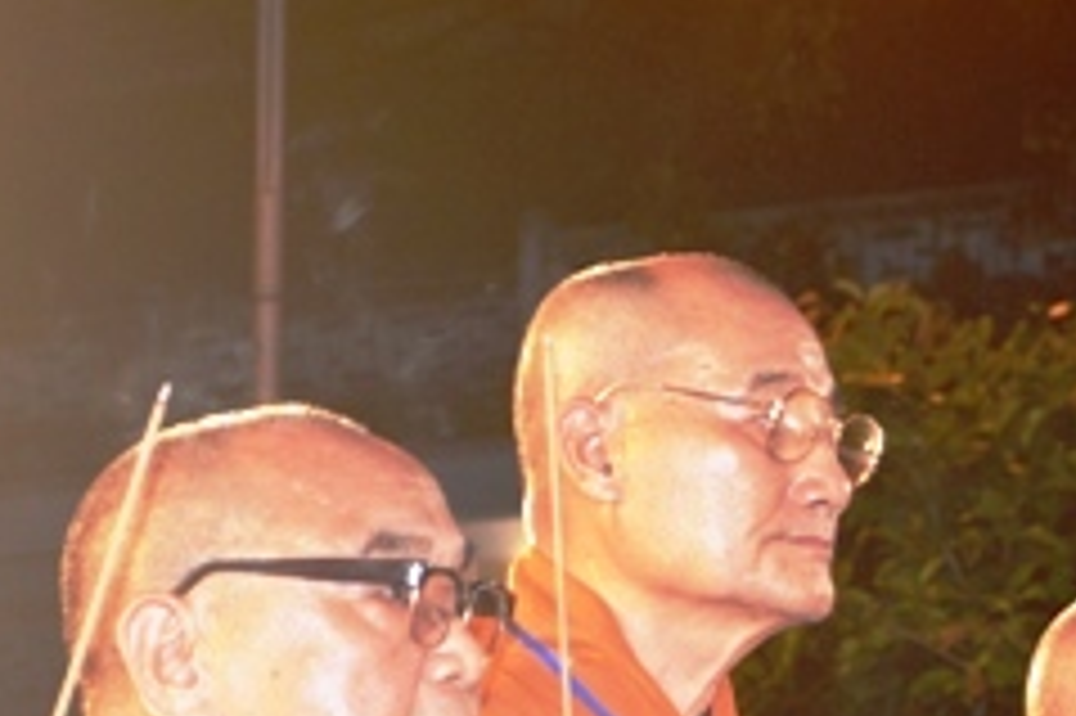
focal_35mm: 193
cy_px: 883
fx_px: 5764
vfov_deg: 7.0
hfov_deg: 10.6
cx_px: 1022
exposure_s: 1/60
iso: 400
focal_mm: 48
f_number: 5.6
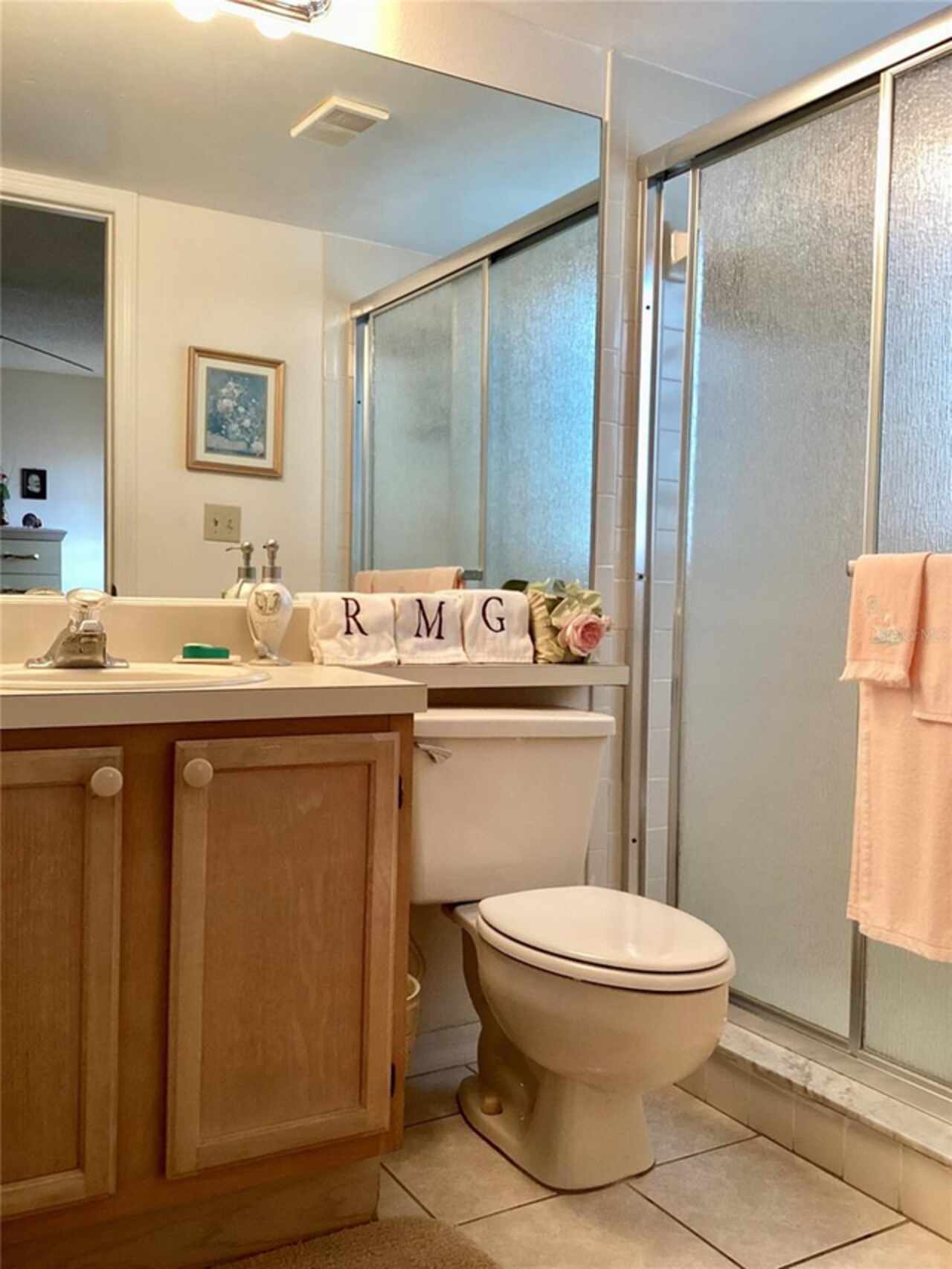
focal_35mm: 31
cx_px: 476
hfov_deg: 45.5
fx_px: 1136
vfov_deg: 58.3
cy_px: 634
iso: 100
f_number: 2.4
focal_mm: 3.3
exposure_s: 1/60
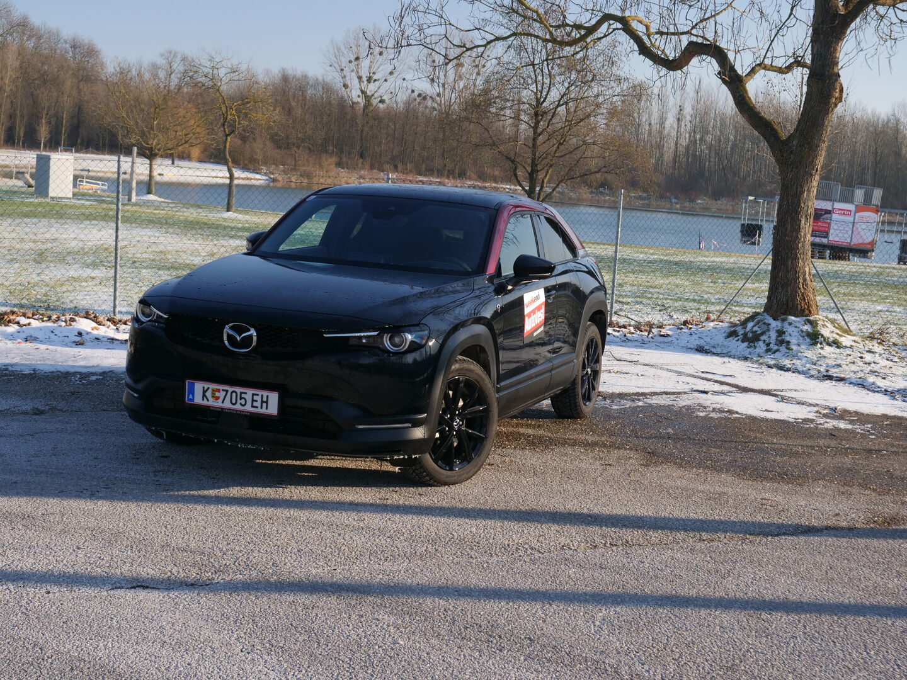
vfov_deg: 29.1
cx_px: 454
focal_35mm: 50
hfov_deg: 38.2
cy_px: 340
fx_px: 1310
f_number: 4.5
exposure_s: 1/200
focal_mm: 25
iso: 200
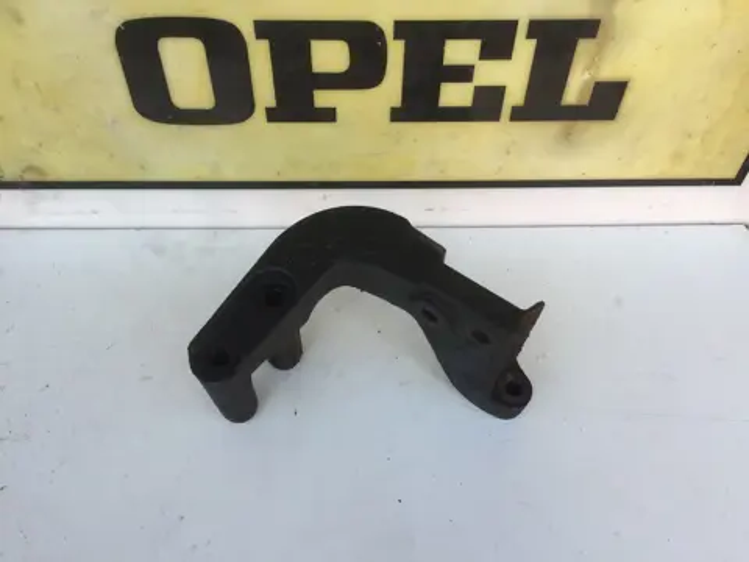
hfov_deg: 61.7
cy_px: 281
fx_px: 627
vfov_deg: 48.2
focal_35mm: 29
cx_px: 374
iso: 32
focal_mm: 4.15
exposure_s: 1/220
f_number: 2.2
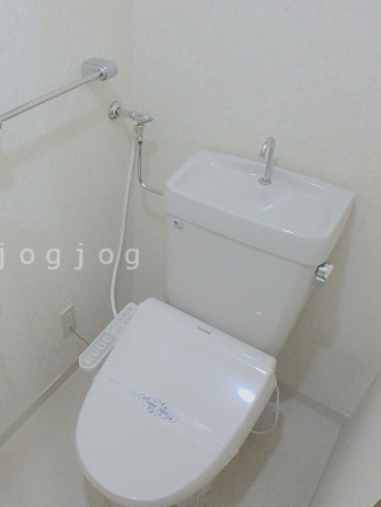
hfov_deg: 45.6
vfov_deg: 61.6
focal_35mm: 29
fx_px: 425
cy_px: 256
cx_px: 70
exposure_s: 1/30
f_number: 3.5
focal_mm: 3.7
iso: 250
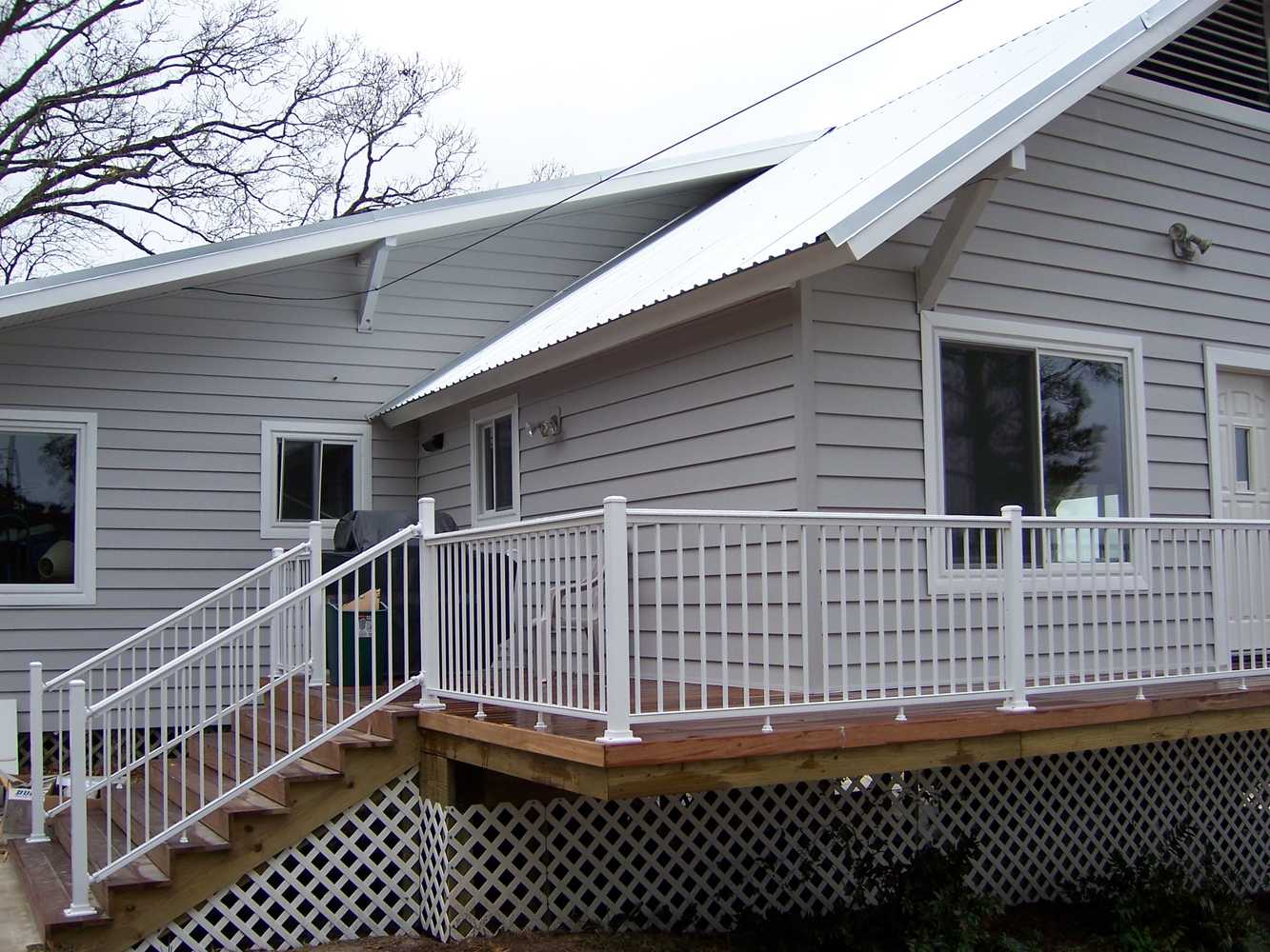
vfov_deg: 39.7
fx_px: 1321
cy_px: 476
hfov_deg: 51.4
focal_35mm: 36
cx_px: 635
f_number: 2.8
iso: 80
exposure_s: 1/200
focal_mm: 6.2
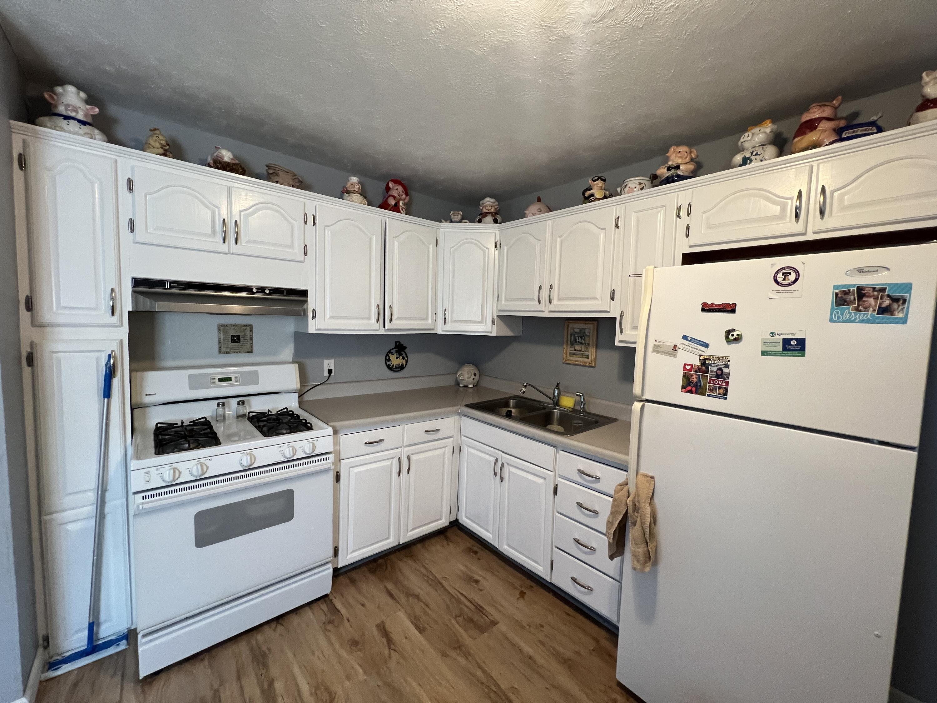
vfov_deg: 89.9
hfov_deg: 106.2
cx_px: 468
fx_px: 352
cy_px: 352
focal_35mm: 13
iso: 250
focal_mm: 1.57
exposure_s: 1/120
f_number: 1.8
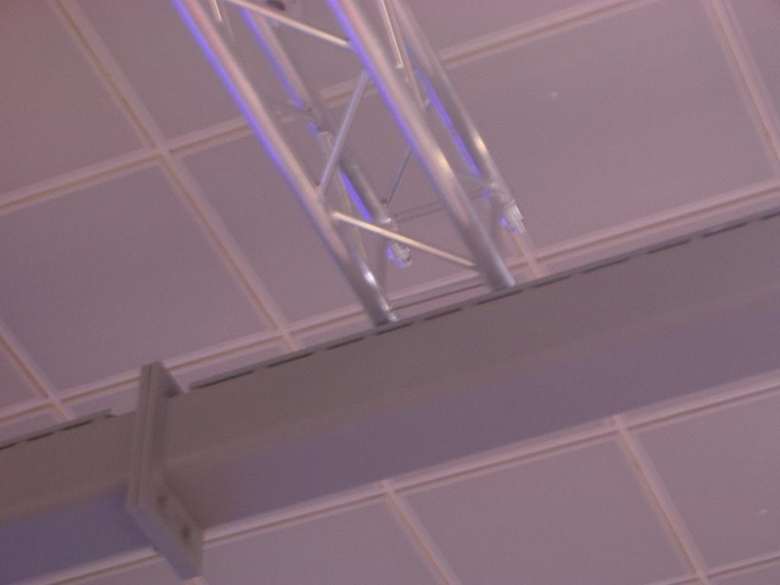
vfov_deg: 14.1
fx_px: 2366
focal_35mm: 105
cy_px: 292
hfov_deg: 18.7
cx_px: 390
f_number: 4.8
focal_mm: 17.4
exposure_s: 1/13
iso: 100
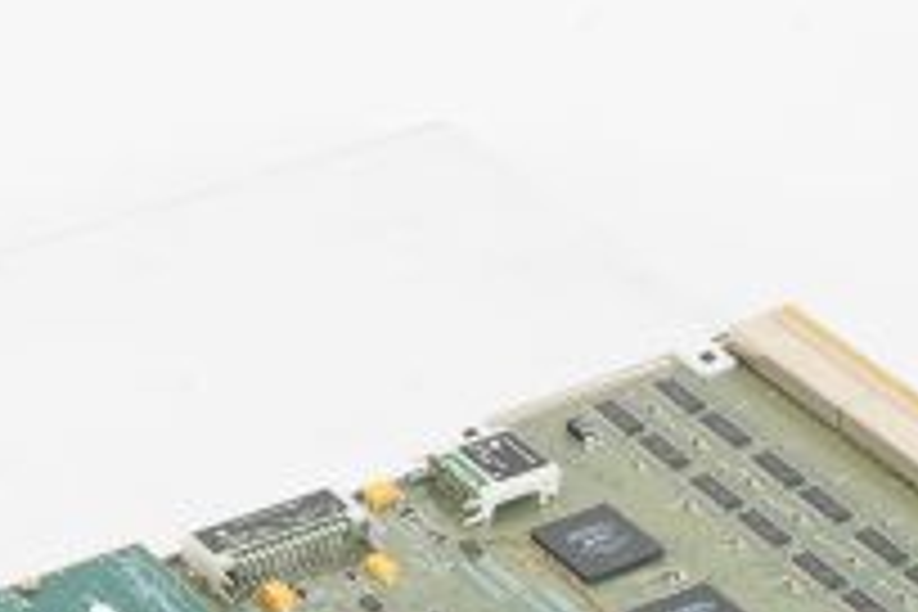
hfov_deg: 13.9
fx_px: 3748
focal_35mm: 147
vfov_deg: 9.2
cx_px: 189
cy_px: 821
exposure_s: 1/125
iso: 1600
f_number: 13
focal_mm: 50
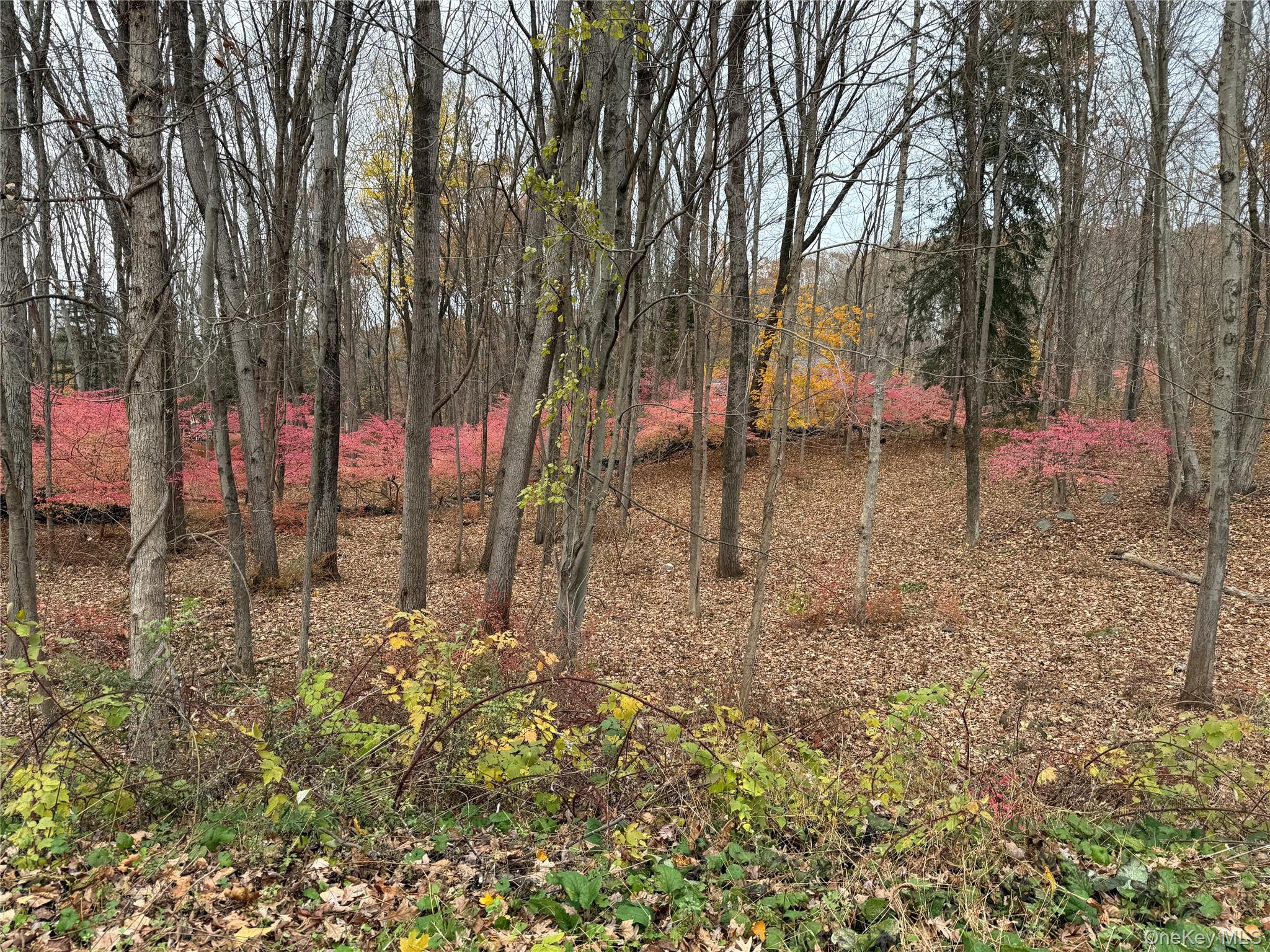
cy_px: 476
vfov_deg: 56.8
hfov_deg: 71.6
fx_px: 881
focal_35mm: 24
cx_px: 635
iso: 80
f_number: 1.78
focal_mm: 6.76
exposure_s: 1/232
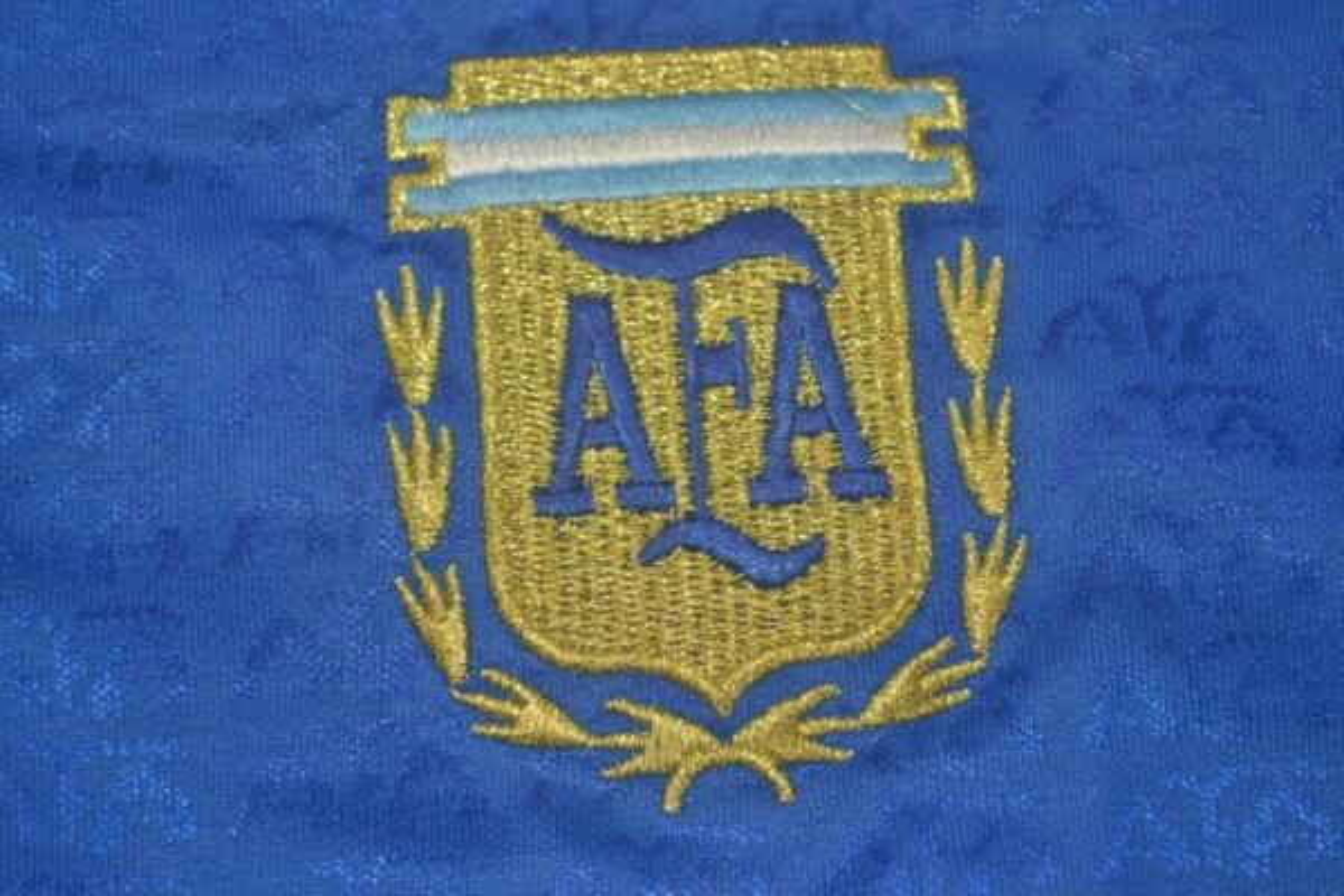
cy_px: 448
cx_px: 672
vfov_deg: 16.6
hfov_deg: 24.6
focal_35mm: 82
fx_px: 3080
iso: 200
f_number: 5.6
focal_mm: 55
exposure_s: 1/60
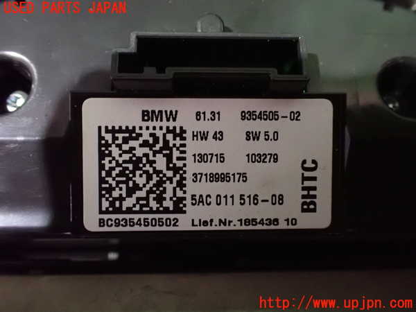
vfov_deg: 46.8
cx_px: 208
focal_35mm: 30
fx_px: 361
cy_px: 156
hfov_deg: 60.0
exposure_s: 1/10
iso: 1600
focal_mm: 5.4
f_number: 2.3
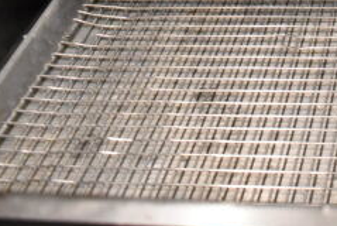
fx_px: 647
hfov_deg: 26.1
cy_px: -55
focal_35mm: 69
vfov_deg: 18.6
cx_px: 402
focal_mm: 18
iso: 6400
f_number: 3.5
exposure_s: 1/125
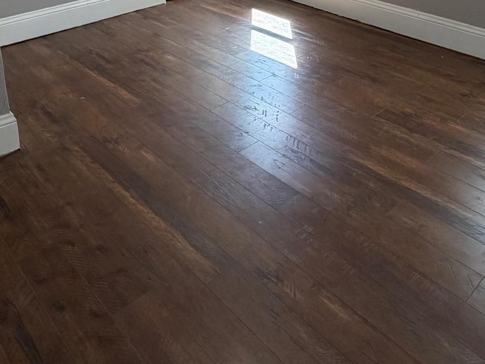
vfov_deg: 35.4
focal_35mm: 36
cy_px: -9
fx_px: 504
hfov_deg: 51.3
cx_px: 225
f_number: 2.2
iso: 160
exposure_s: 1/120
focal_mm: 2.22
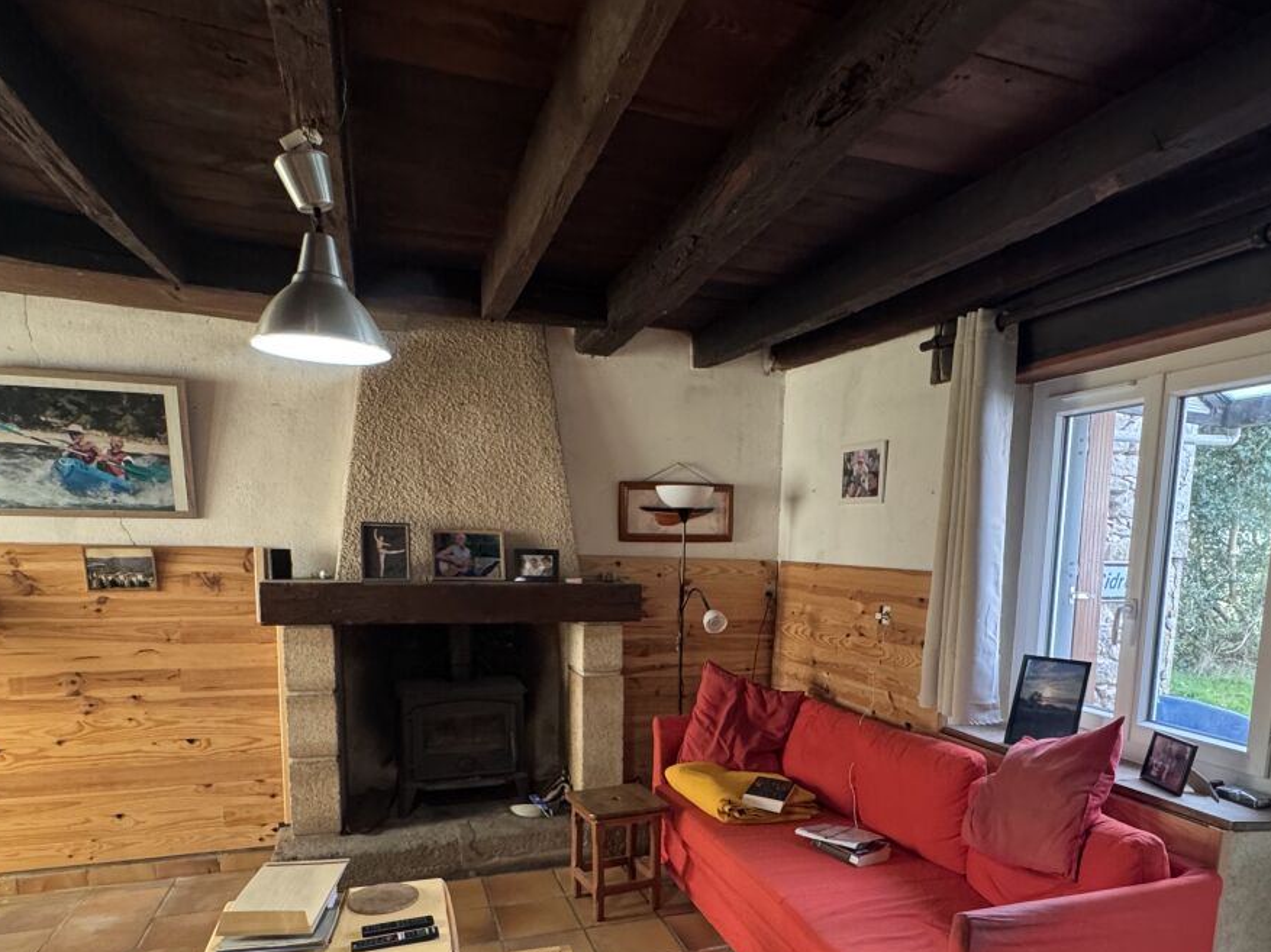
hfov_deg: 73.7
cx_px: 701
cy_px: 662
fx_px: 844
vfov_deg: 57.1
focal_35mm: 23
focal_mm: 2.22
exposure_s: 1/60
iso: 400
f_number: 2.2
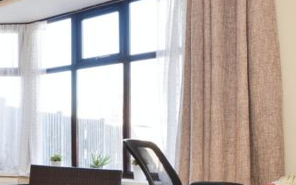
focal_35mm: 47
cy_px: 127
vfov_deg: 27.2
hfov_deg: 34.2
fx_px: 379
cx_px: -60
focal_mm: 15
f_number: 13
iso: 320
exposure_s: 1/13
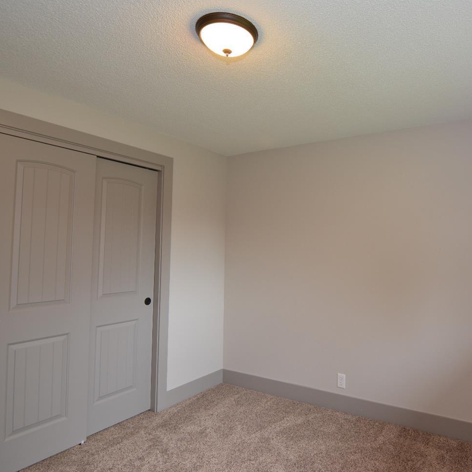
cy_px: 233
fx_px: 334
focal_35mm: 22
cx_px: 304
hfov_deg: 69.0
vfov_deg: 70.5
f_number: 4
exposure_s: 1/60
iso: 360
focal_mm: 11
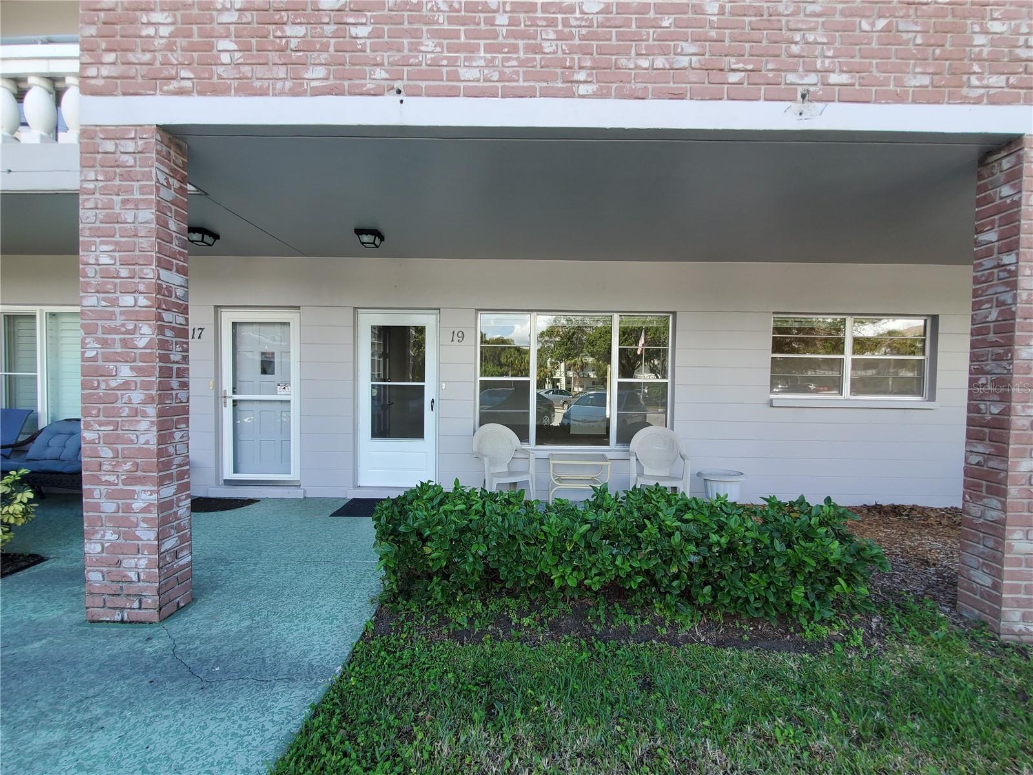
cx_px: 516
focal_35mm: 13
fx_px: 388
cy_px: 388
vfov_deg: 89.9
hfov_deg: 106.2
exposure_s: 1/119
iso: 50
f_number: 2.2
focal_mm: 1.8
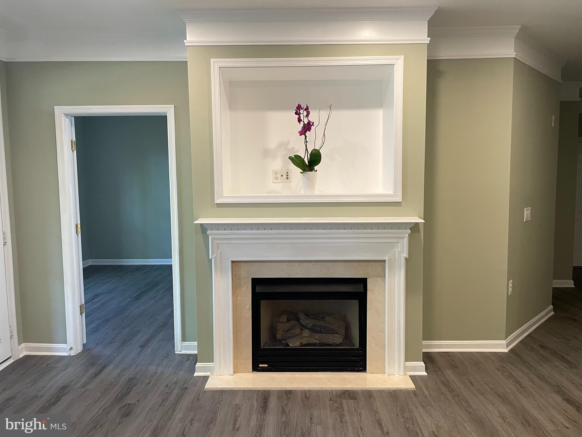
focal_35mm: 26
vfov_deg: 53.1
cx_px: 291
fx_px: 437
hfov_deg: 67.3
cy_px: 218
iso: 125
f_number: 1.6
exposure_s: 1/60
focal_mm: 4.2
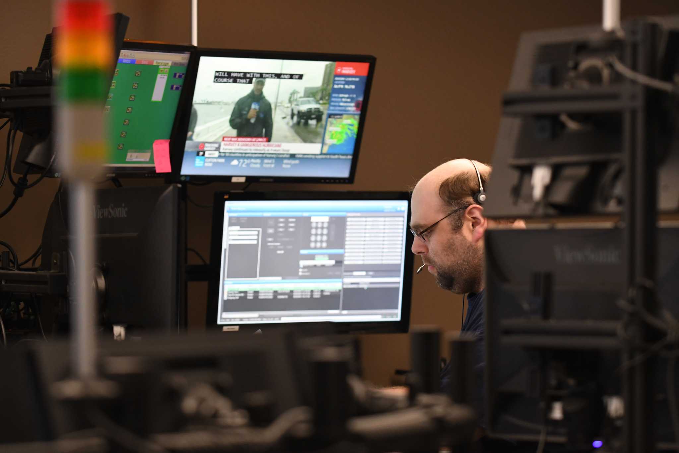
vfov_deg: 7.0
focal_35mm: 195
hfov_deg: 10.5
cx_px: 340
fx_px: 3677
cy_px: 226
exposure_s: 1/200
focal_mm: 130
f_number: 3.2
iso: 2000
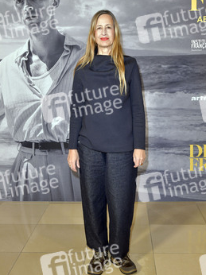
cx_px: 104
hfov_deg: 35.9
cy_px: 144
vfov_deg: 46.8
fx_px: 318
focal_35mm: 40
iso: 1600
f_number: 5.6
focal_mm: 36
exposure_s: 1/125
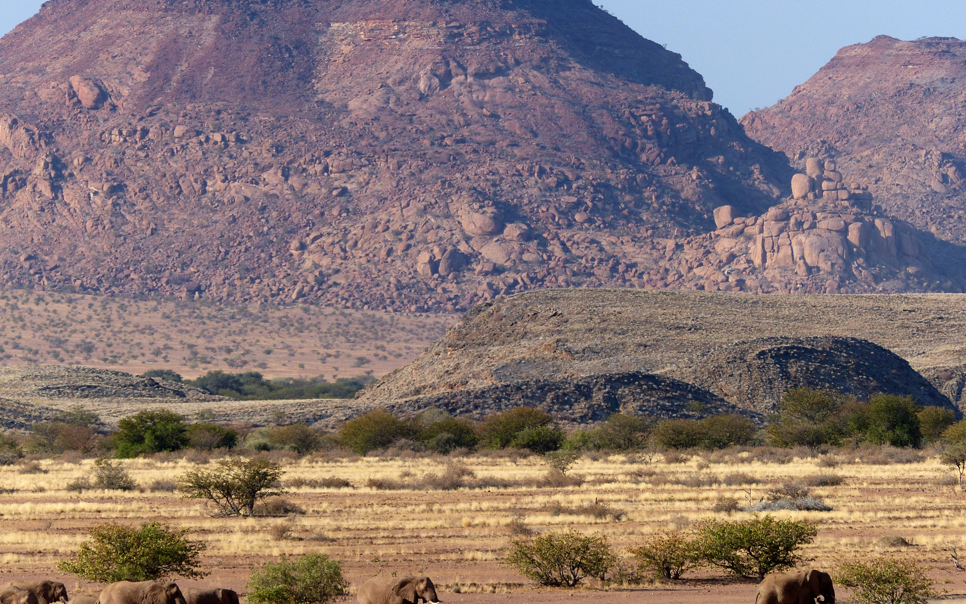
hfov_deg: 4.7
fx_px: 11742
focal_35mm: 446
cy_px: 315
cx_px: 483
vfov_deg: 2.9
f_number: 4
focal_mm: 75.6
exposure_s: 1/800
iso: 100
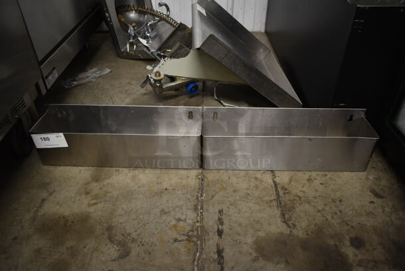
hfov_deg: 67.3
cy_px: 136
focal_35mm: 27
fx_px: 304
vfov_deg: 48.0
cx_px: 202
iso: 800
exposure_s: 1/30
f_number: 3.5
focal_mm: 18
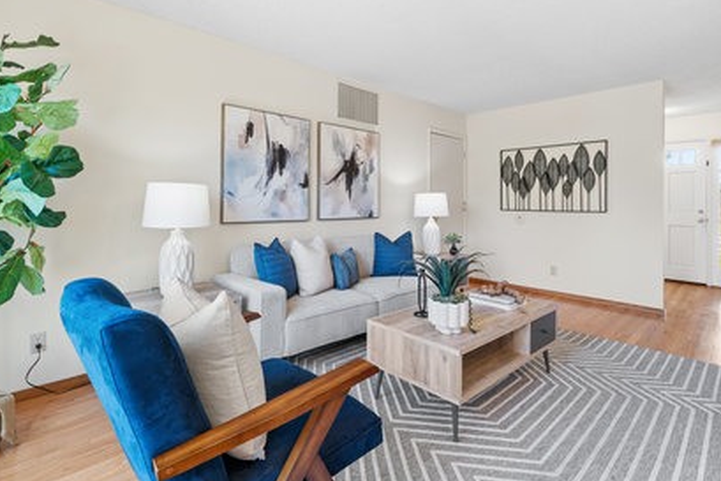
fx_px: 341
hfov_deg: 93.2
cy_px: 234
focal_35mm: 17
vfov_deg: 70.5
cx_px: 345
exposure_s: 1/8
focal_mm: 16
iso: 400
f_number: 9
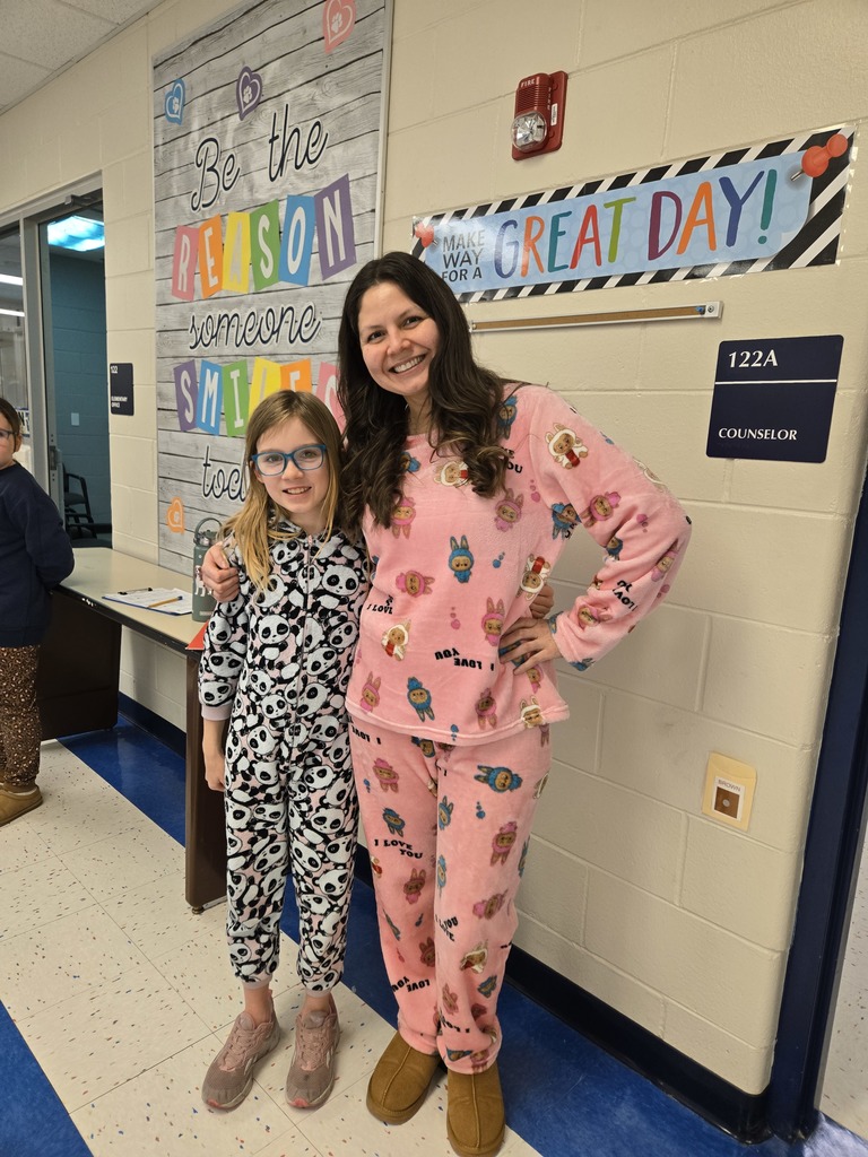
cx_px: 434
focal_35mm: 23
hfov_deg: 58.9
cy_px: 578
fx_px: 769
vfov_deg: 73.9
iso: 200
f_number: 1.8
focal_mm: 5.4
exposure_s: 1/120
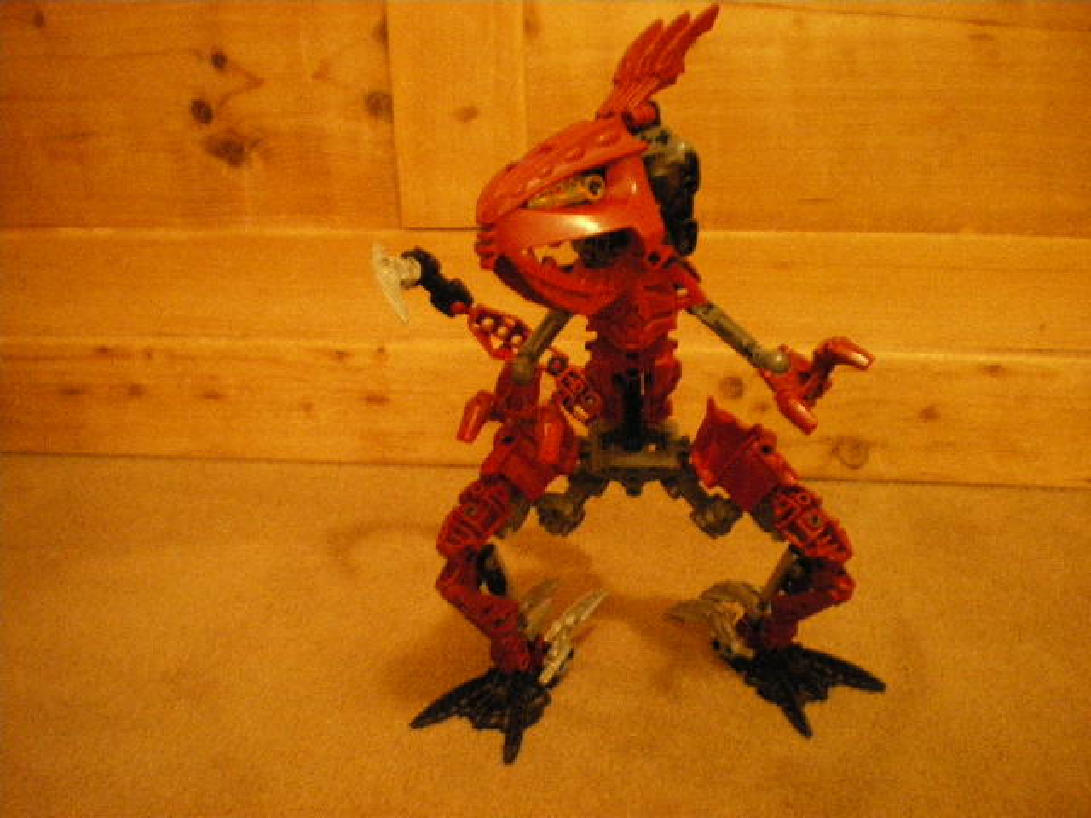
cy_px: 409
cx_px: 546
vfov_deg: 39.7
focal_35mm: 36
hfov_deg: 51.4
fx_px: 1135
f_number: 3.1
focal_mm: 6.3
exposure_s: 1/4
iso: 800
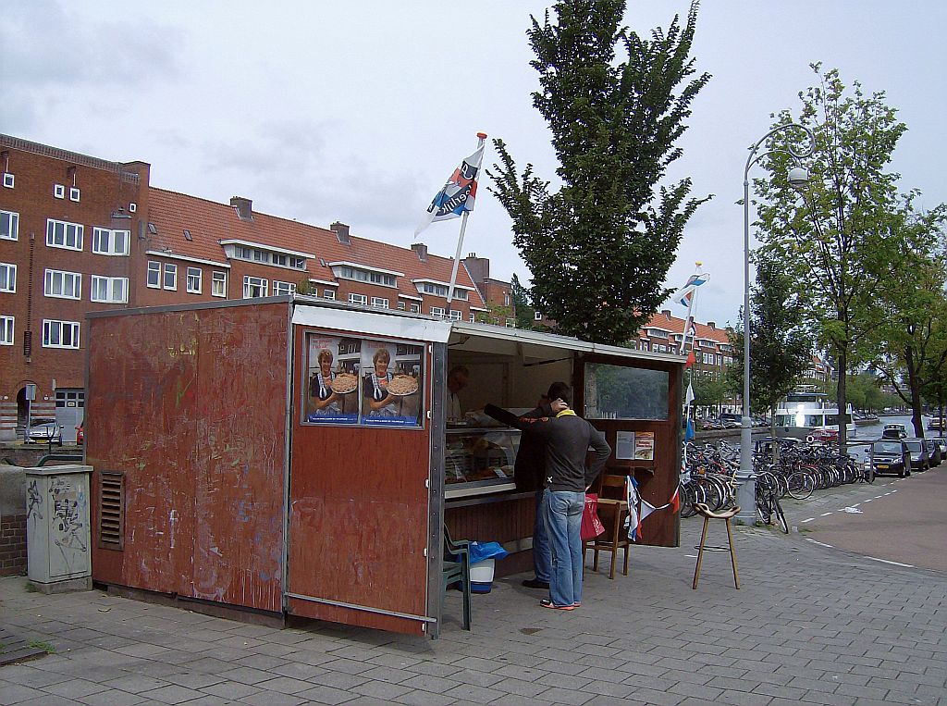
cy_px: 353
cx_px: 474
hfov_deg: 51.5
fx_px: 983
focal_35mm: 36
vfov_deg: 39.5
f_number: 4.7
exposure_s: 1/667
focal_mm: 6
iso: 100
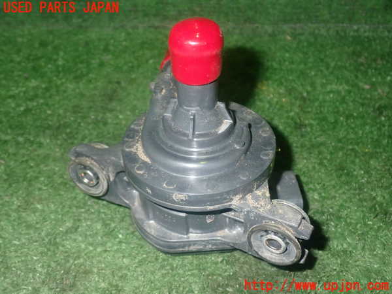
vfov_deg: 35.1
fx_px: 464
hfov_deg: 45.8
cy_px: 147
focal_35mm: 41
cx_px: 196
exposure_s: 1/40
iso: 640
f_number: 8
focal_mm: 7.31
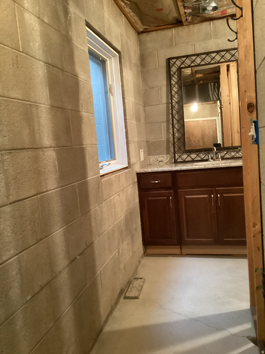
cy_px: 177
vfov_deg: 58.4
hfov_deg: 45.4
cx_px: 132
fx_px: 316
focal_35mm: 31
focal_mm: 3.3
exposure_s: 1/30
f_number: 2.4
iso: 640
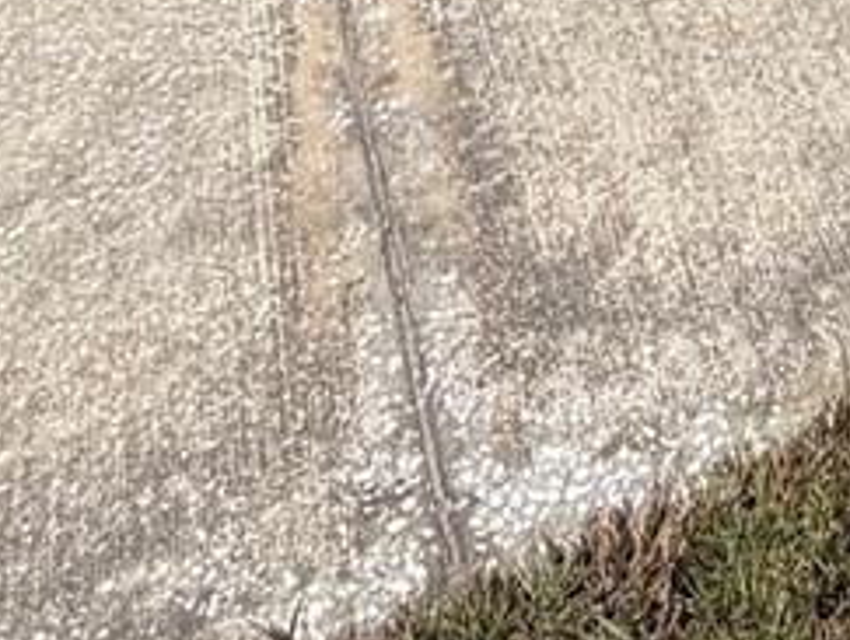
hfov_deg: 19.4
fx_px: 2262
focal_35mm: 92
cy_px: -1423
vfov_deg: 10.2
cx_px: 1147
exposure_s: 1/1431
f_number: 2.2
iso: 20
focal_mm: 2.22
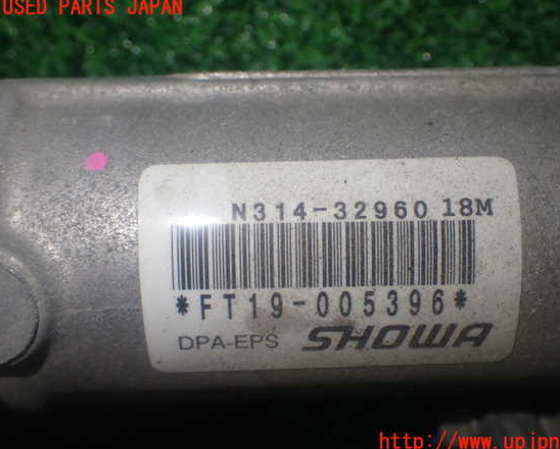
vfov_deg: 32.1
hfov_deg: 39.5
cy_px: 225
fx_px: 779
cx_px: 304
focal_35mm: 47
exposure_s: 1/80
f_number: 2.9
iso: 200
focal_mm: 7.84
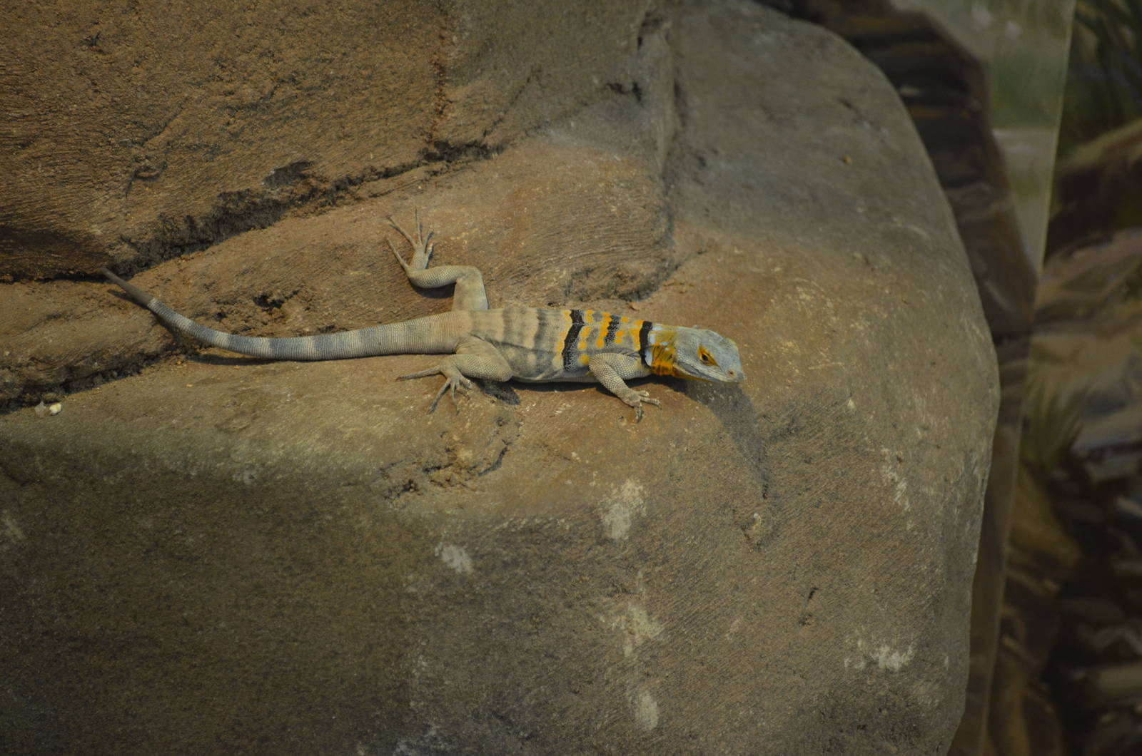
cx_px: 571
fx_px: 2612
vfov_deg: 16.5
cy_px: 378
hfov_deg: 24.7
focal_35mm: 82
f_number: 5.6
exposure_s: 1/40
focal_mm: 55
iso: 800
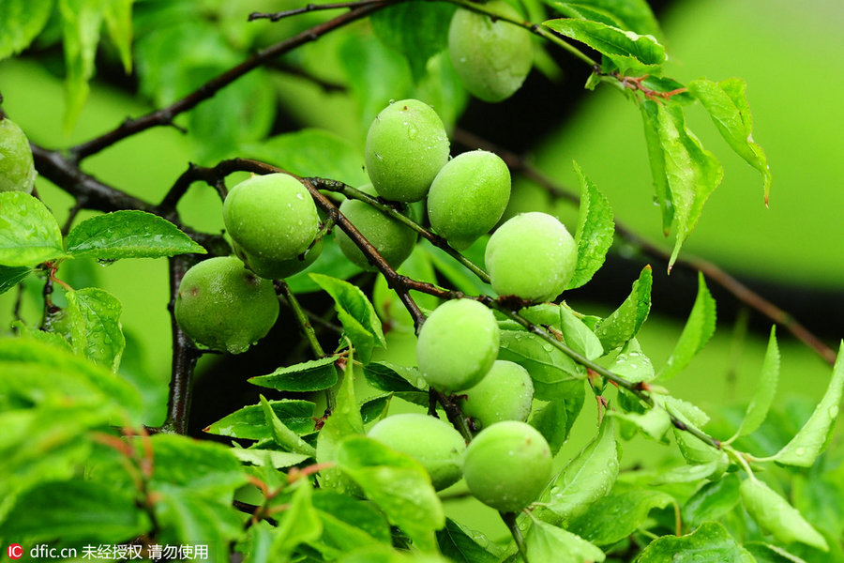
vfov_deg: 6.9
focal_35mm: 200
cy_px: 282
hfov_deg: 10.3
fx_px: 4689
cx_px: 422
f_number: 6.3
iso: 800
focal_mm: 200
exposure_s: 1/160
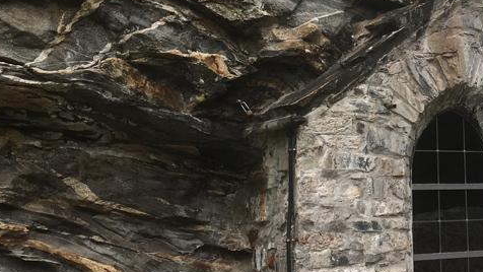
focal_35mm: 68
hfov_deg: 28.8
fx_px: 871
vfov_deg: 17.5
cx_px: 496
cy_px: 25
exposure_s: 1/509
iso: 25
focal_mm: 4.15
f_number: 2.2
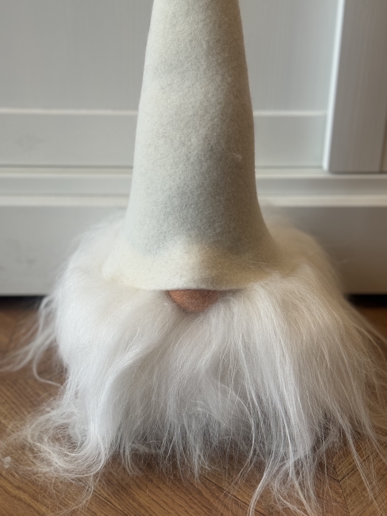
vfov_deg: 38.9
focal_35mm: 49
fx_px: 730
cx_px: 196
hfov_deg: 29.7
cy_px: 261
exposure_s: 1/60
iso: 100
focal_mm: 6.76
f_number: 1.78
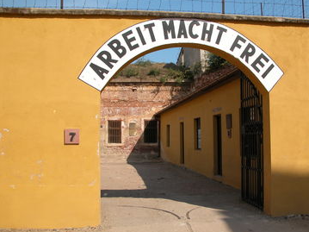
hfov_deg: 47.8
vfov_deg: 36.8
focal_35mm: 39
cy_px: 112
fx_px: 348
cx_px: 171
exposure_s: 1/304
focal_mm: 9
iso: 100
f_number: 7.1
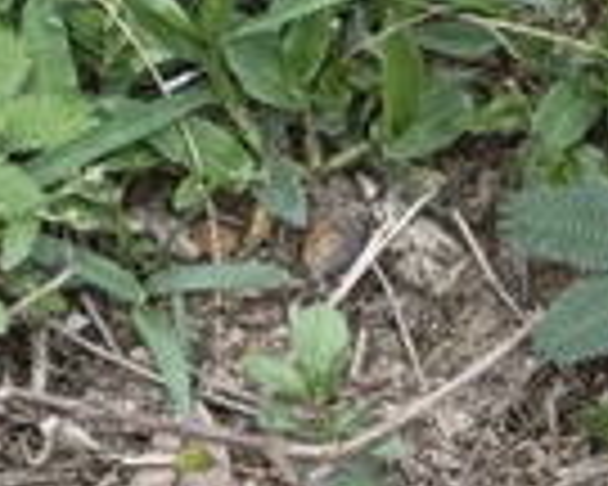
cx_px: 1901
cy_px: 94
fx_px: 16015
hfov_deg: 2.2
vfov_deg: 1.7
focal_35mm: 890
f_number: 2.8
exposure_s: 1/121
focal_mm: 15.66
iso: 32
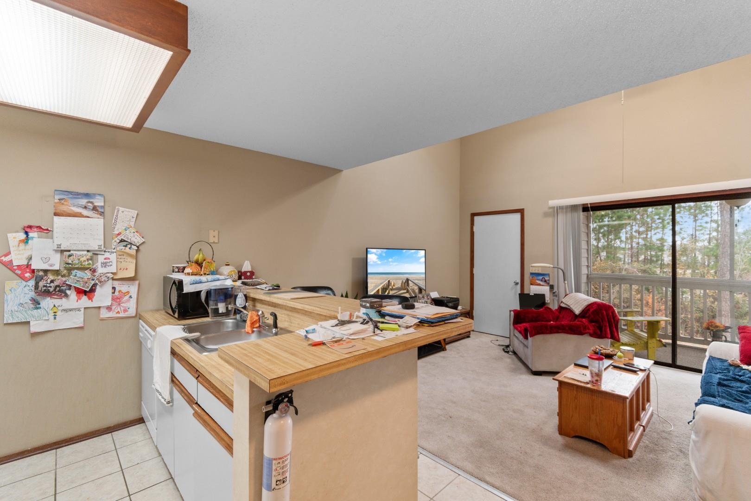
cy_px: 250
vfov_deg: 77.3
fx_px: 313
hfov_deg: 100.4
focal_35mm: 15
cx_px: 376
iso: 100
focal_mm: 10
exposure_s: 1.3
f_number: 4.5
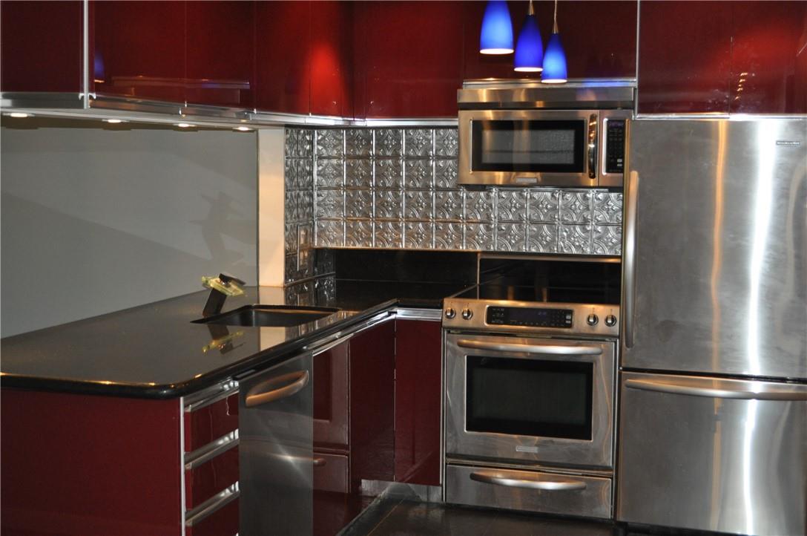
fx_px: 1074
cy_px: 268
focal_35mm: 48
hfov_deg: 41.2
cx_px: 404
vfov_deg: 28.0
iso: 800
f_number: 4.8
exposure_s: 1/60
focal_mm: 32
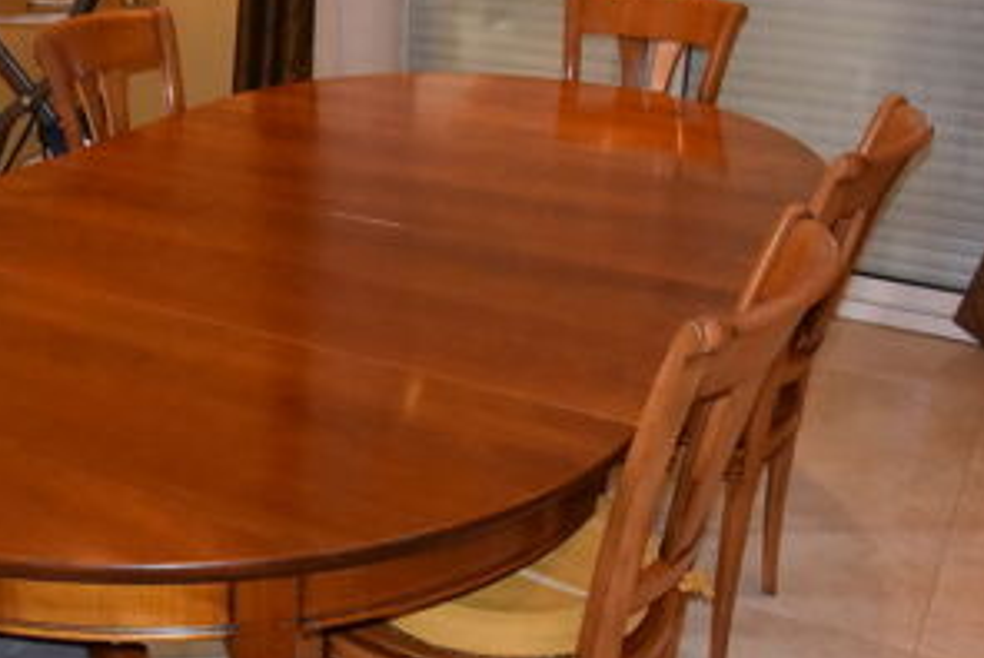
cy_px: 381
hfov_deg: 40.6
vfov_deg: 28.7
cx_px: 239
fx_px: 1286
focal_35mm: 47
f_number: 3.5
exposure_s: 1/60
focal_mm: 11
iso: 3200
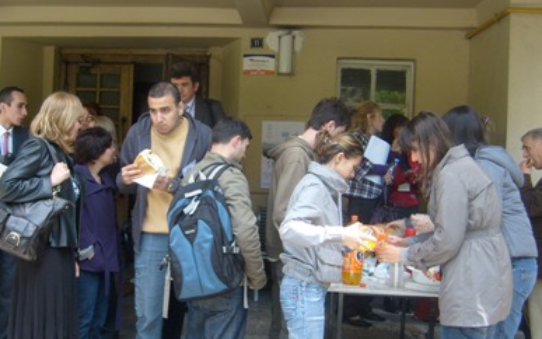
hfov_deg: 46.1
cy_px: 165
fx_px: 635
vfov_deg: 29.9
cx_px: 244
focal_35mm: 43
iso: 80
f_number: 2.8
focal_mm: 5.8
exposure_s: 1/125
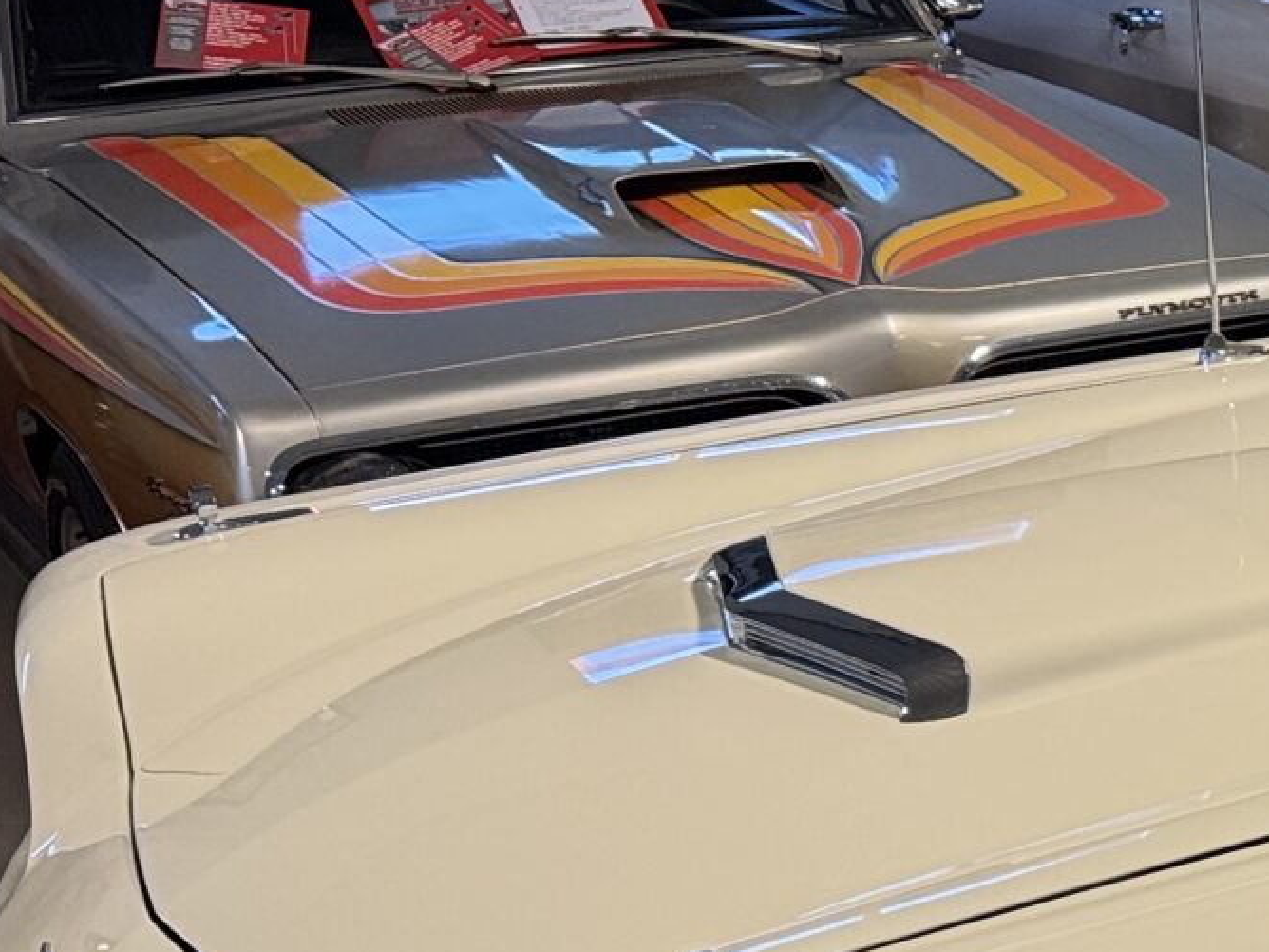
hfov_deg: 18.2
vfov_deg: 15.9
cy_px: 828
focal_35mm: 92
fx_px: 3373
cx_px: 2055
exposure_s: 1/50
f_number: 1.78
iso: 200
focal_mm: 6.76
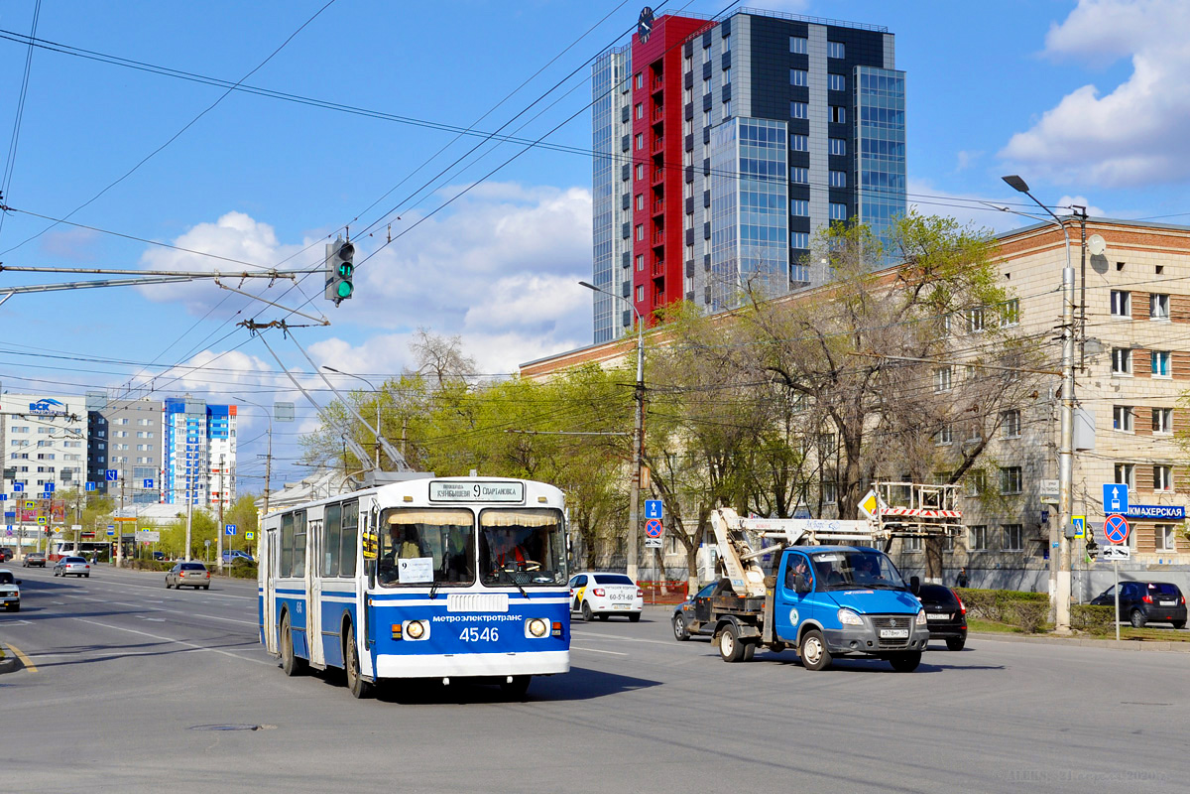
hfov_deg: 41.1
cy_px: 397
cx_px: 595
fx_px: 1587
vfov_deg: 28.1
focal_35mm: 48
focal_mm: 32
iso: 200
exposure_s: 1/640
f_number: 9
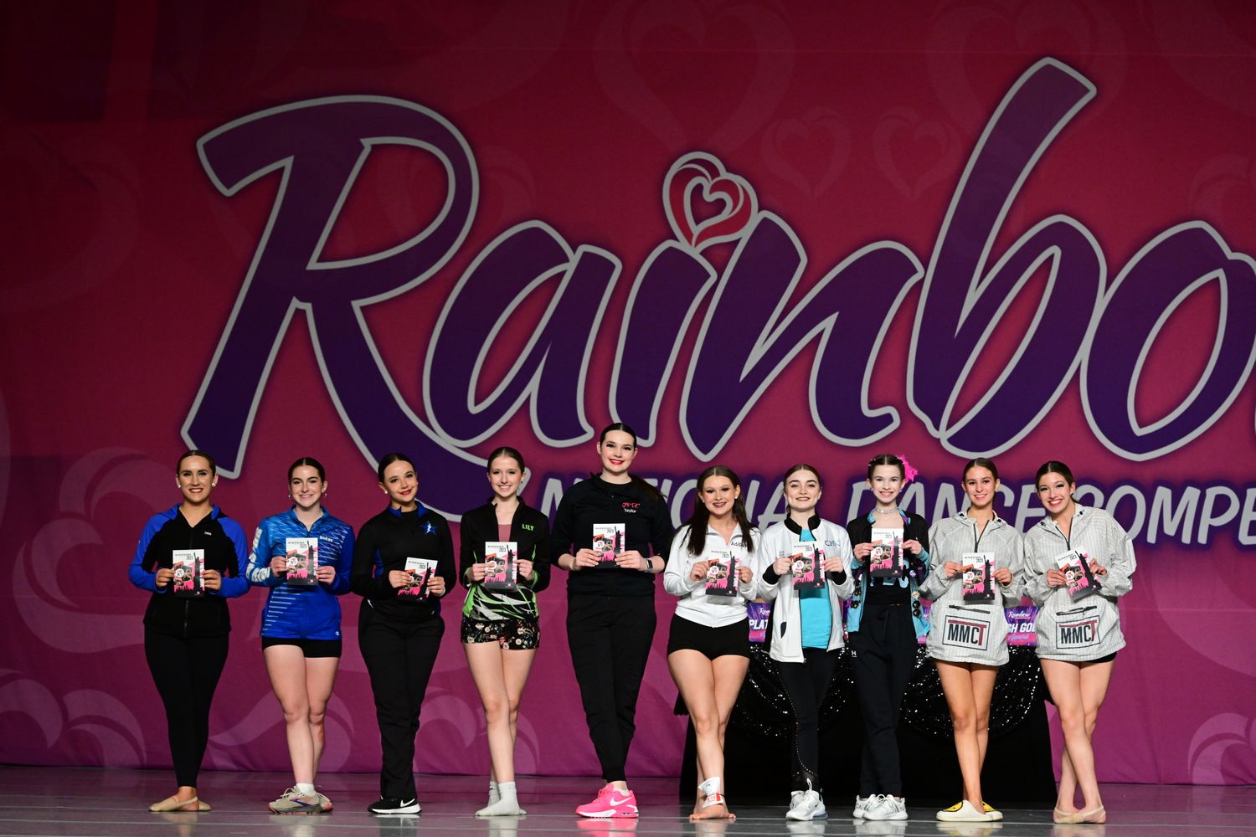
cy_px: 418
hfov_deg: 13.2
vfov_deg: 8.9
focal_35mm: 155
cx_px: 628
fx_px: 5407
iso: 4000
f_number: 5
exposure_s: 1/320
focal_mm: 155
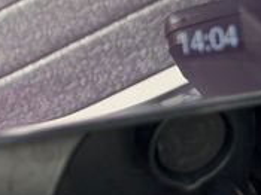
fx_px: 1326
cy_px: -71
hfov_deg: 11.1
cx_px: -43
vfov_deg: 8.3
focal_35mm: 176
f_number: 1.78
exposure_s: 1/1242
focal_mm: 6.76
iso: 80
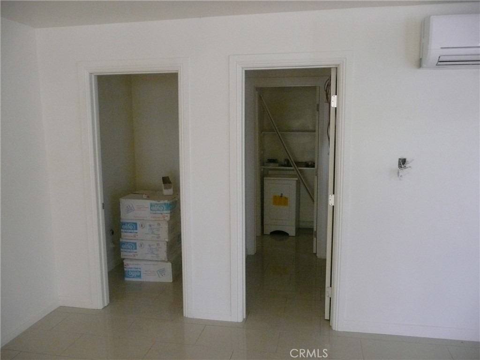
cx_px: 240
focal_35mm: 28
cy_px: 180
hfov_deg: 63.4
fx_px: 388
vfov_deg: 49.7
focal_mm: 4.6
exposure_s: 1/30
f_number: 3.3
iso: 400
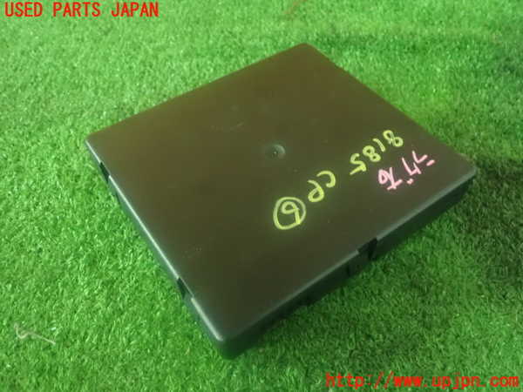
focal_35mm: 30
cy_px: 196
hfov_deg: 60.0
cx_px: 262
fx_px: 453
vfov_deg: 46.8
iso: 1600
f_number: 2.3
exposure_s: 1/15
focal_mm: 5.5
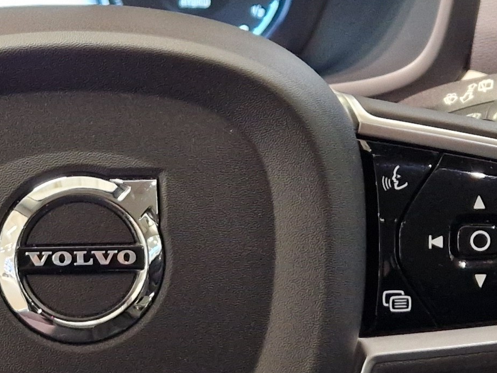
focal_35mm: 100
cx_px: 94
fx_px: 1436
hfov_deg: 19.4
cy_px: 234
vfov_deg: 14.8
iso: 500
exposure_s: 1/100
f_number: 1.8
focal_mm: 5.4
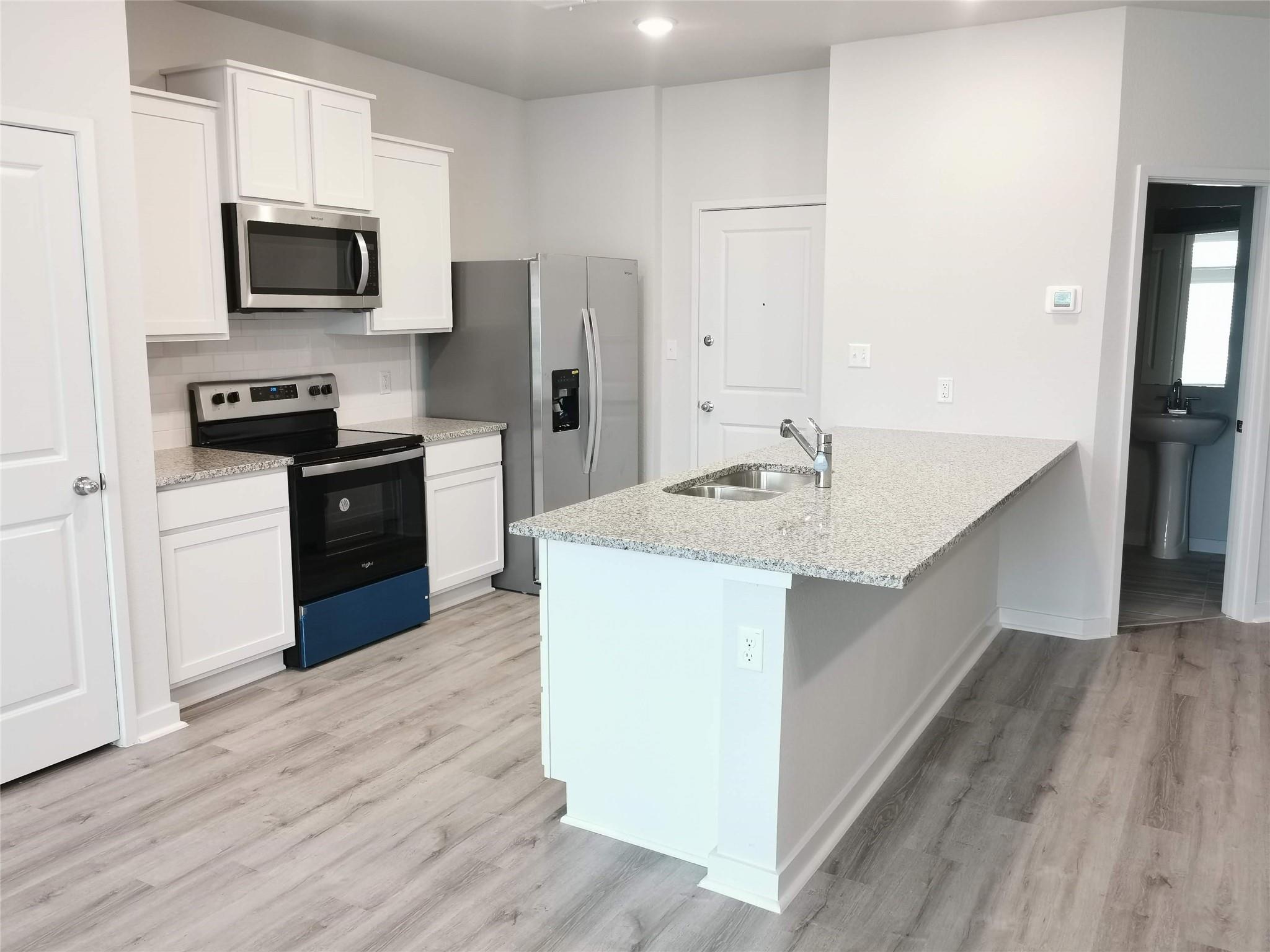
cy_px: 476
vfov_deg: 49.7
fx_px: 1027
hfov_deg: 63.4
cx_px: 635
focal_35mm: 28
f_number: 1.6
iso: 125
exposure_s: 1/60
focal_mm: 5.56
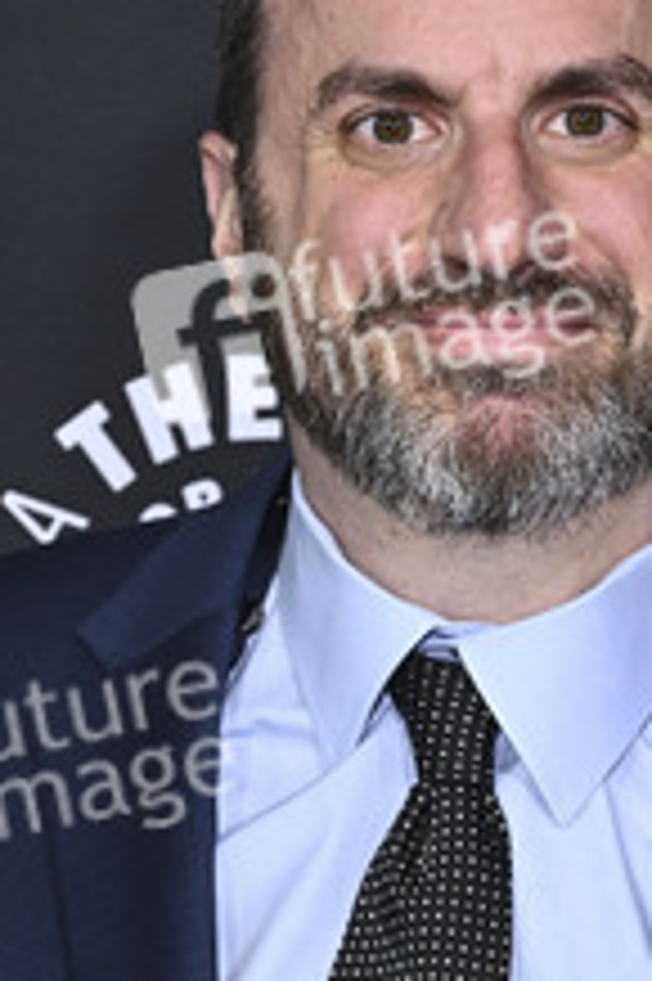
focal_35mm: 176
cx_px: 495
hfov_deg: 7.8
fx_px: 4789
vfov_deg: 11.7
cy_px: 544
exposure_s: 1/200
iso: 1250
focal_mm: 96
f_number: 6.3
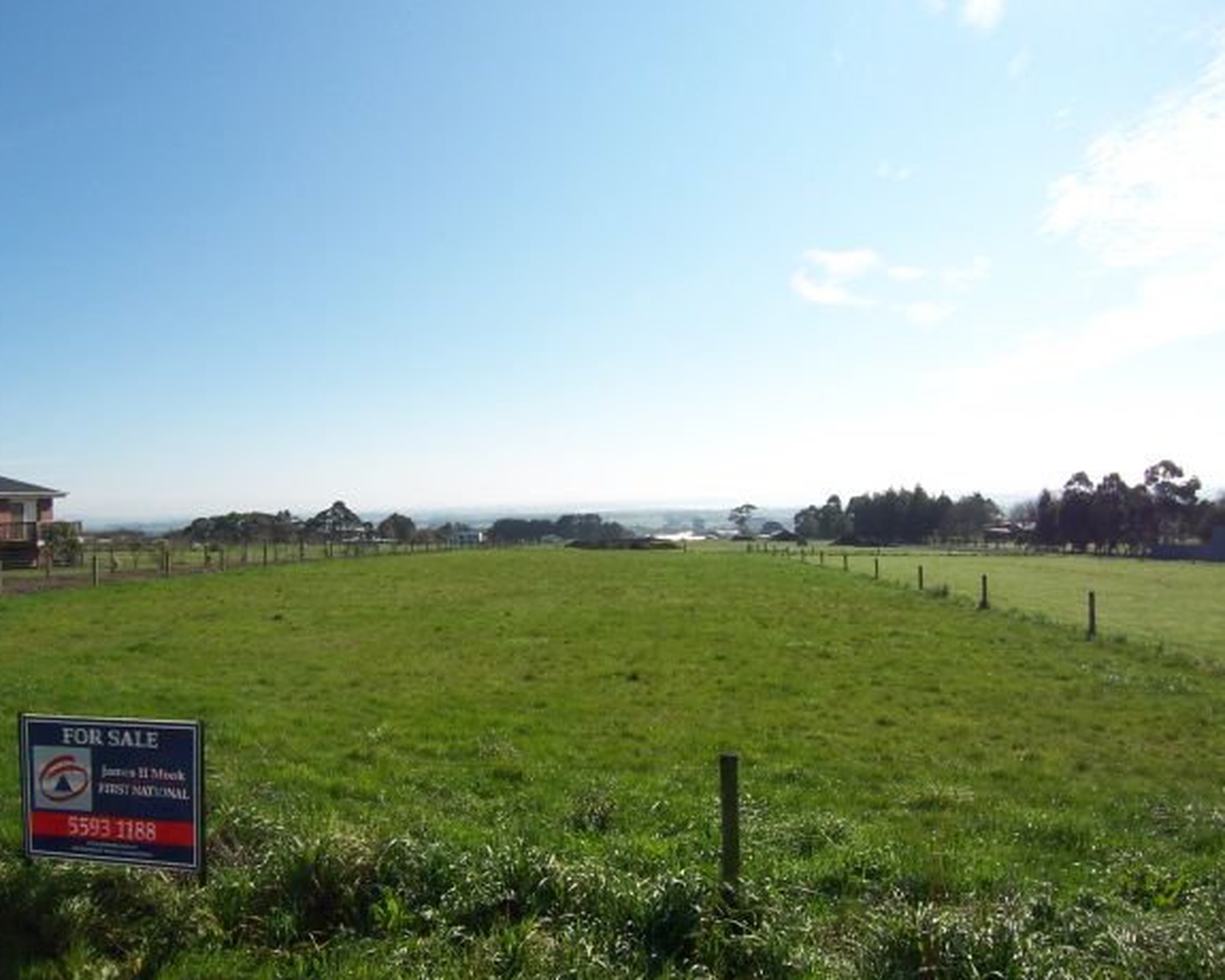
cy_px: 505
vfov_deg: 56.8
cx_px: 565
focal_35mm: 25
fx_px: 906
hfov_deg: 68.0
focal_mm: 3.8
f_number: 5.6
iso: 64
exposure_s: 1/400
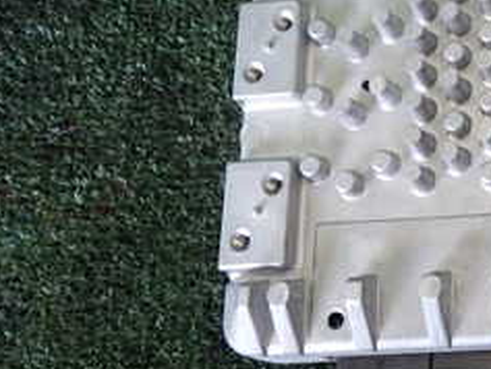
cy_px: 17
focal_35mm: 76
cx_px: 576
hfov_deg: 23.6
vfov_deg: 19.0
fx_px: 1079
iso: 200
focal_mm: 5.4
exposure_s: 1/50
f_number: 2.3
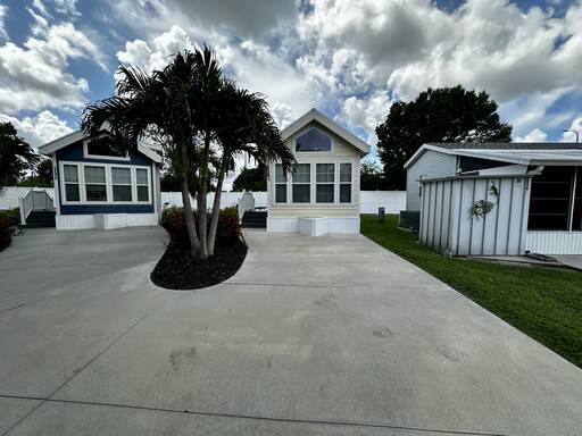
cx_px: 291
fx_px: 235
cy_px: 218
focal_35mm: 14
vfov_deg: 85.7
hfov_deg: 102.1
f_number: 2.2
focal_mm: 2.22
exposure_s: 1/882
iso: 40
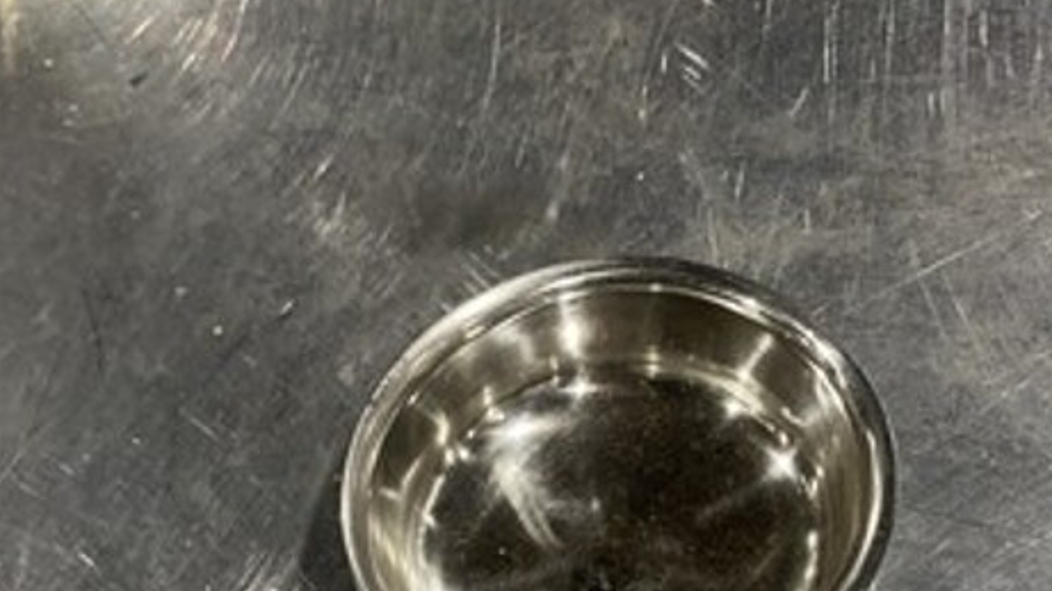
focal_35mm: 50
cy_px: 825
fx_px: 1394
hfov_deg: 41.3
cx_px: 500
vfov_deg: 21.1
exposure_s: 1/70
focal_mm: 4.25
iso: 125
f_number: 1.8
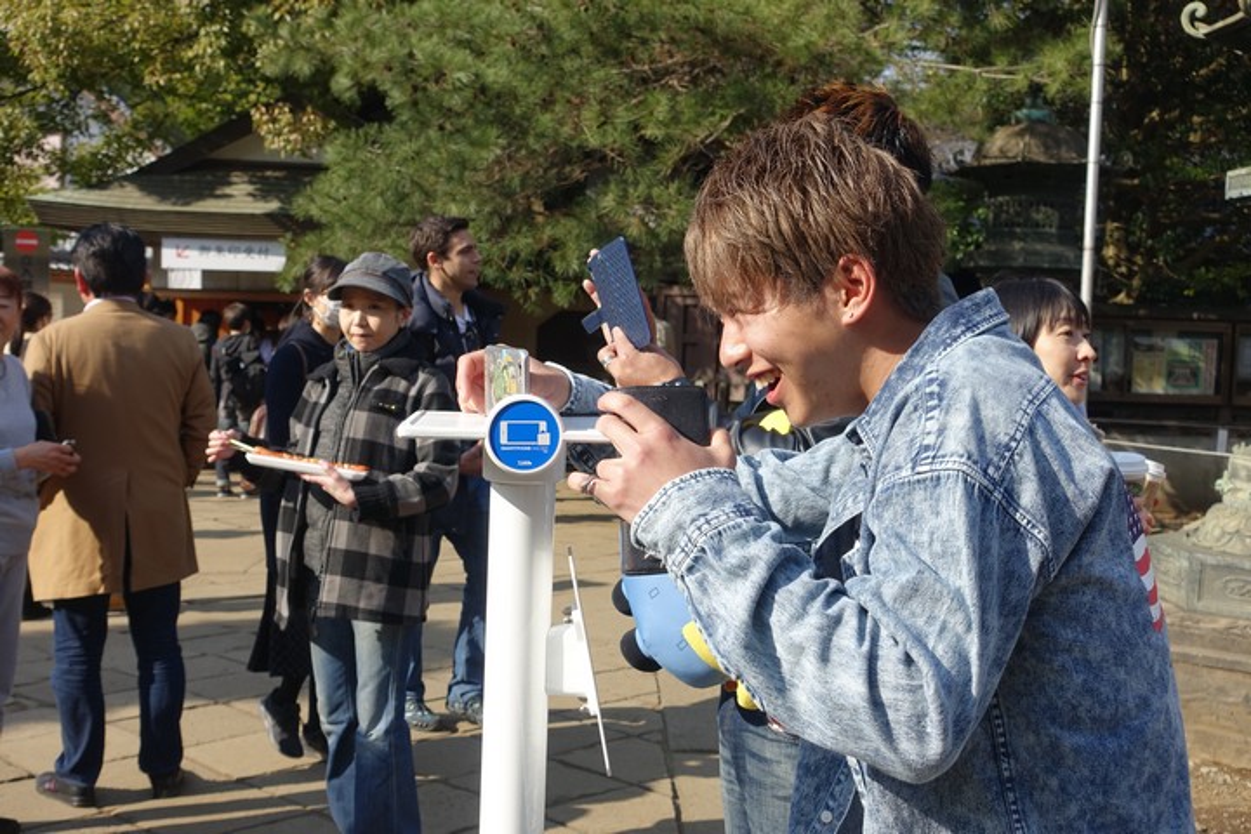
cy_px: 417
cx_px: 626
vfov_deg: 31.2
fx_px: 1494
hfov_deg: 45.4
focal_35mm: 43
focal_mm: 15.94
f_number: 4
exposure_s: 1/640
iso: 125
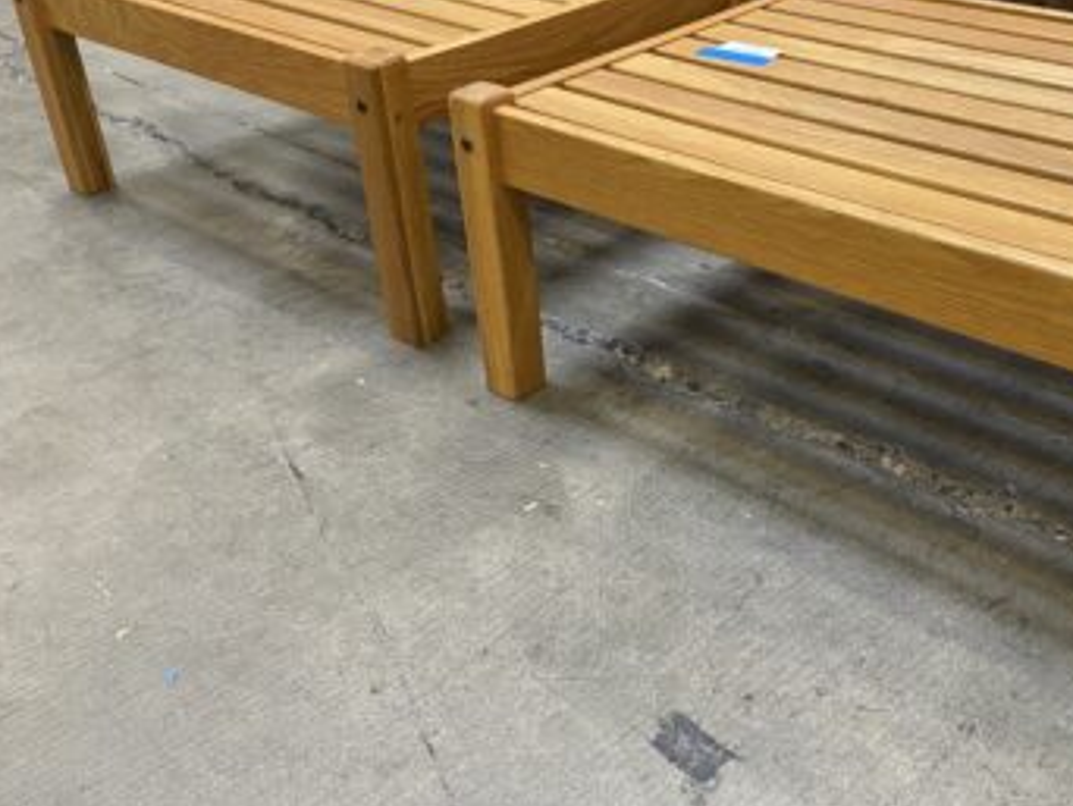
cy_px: 303
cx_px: 747
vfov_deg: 37.5
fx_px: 1179
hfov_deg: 47.8
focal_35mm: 38
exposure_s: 1/60
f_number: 1.8
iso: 200
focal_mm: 4.25
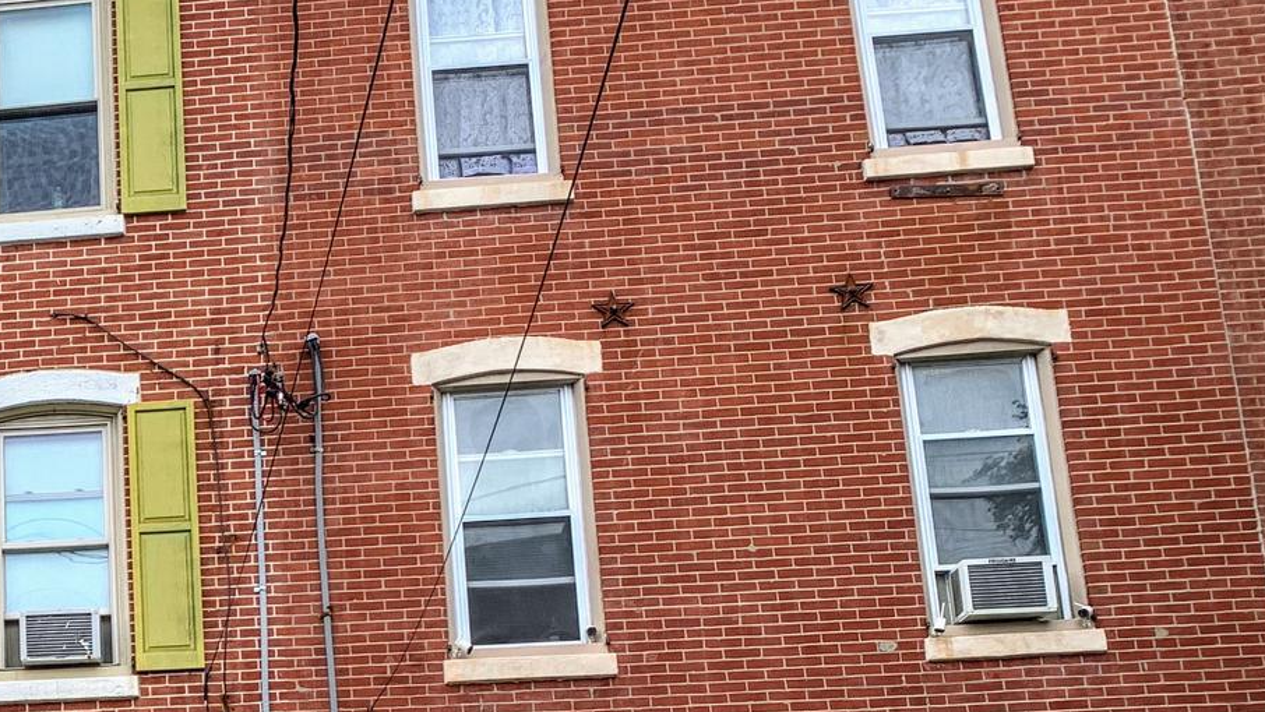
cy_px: 748
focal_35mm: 64
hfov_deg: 30.1
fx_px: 2147
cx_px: -60
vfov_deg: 18.2
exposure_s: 1/687
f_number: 1.8
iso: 25
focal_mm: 4.25
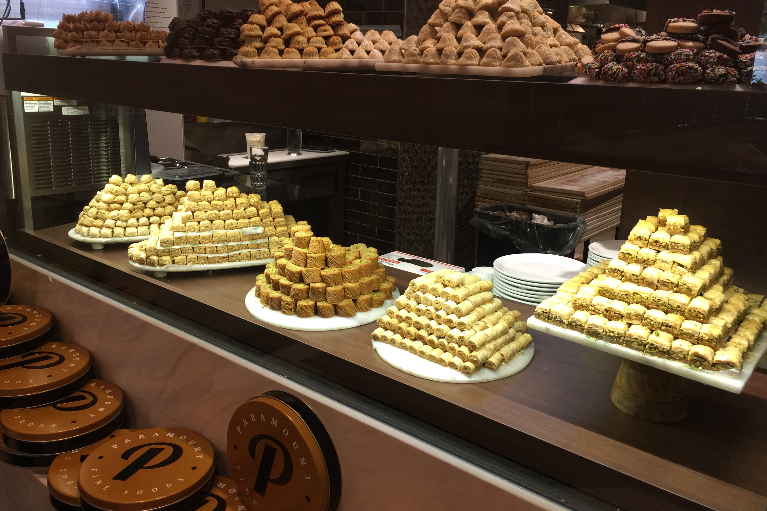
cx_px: 380
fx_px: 660
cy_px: 227
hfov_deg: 60.3
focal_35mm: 31
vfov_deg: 42.3
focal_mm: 4.15
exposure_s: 1/15
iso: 32
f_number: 2.2
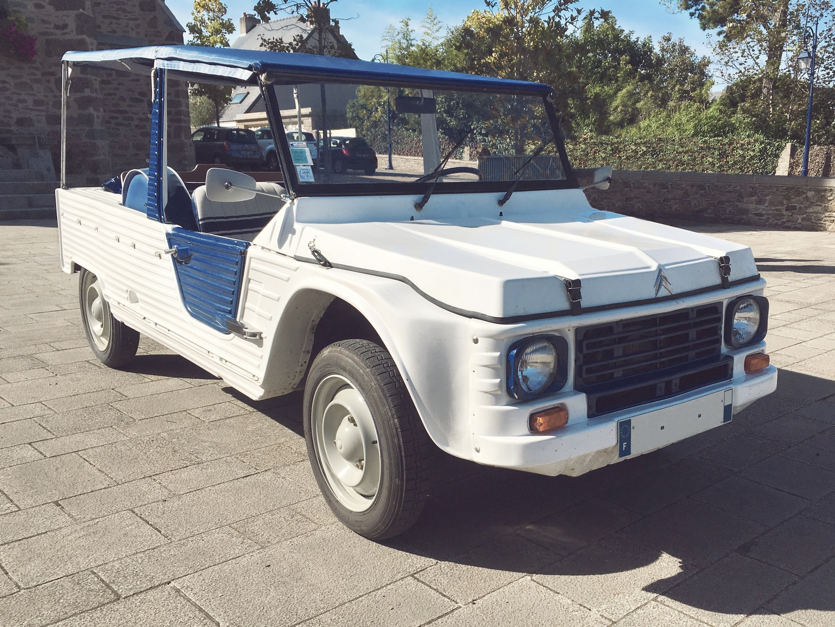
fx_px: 700
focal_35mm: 29
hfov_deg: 61.7
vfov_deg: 48.2
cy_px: 314
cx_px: 418
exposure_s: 1/2331
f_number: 2.2
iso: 25
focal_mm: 4.15
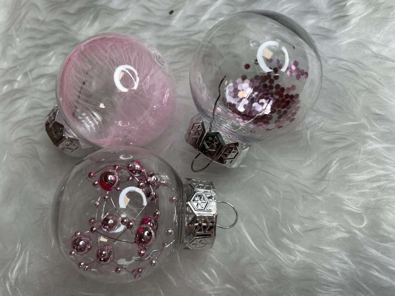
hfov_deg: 67.3
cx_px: 198
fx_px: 297
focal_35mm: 26
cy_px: 148
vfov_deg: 53.1
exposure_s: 1/177
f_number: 1.6
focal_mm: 4.2
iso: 32
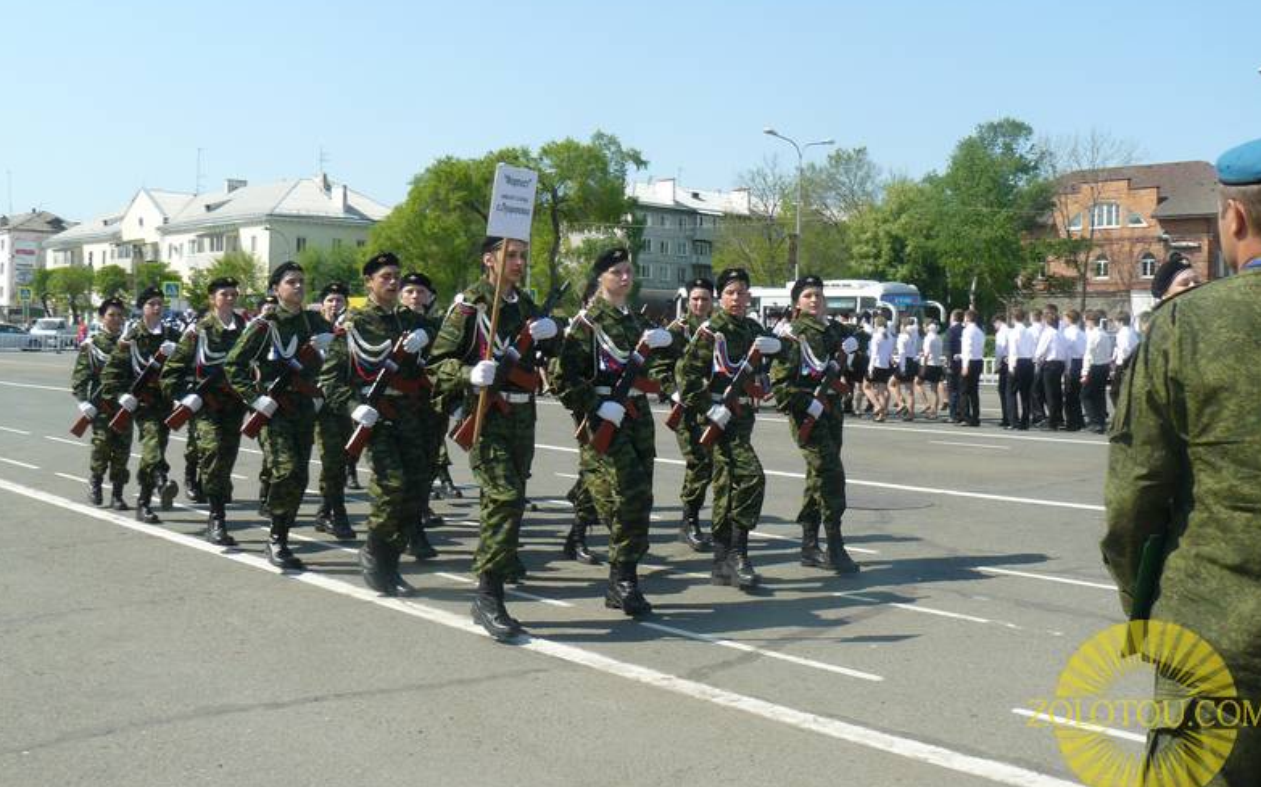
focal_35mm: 39
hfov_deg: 50.4
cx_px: 635
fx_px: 1340
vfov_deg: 32.7
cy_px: 335
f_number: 5.6
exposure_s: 1/320
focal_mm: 6
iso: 100
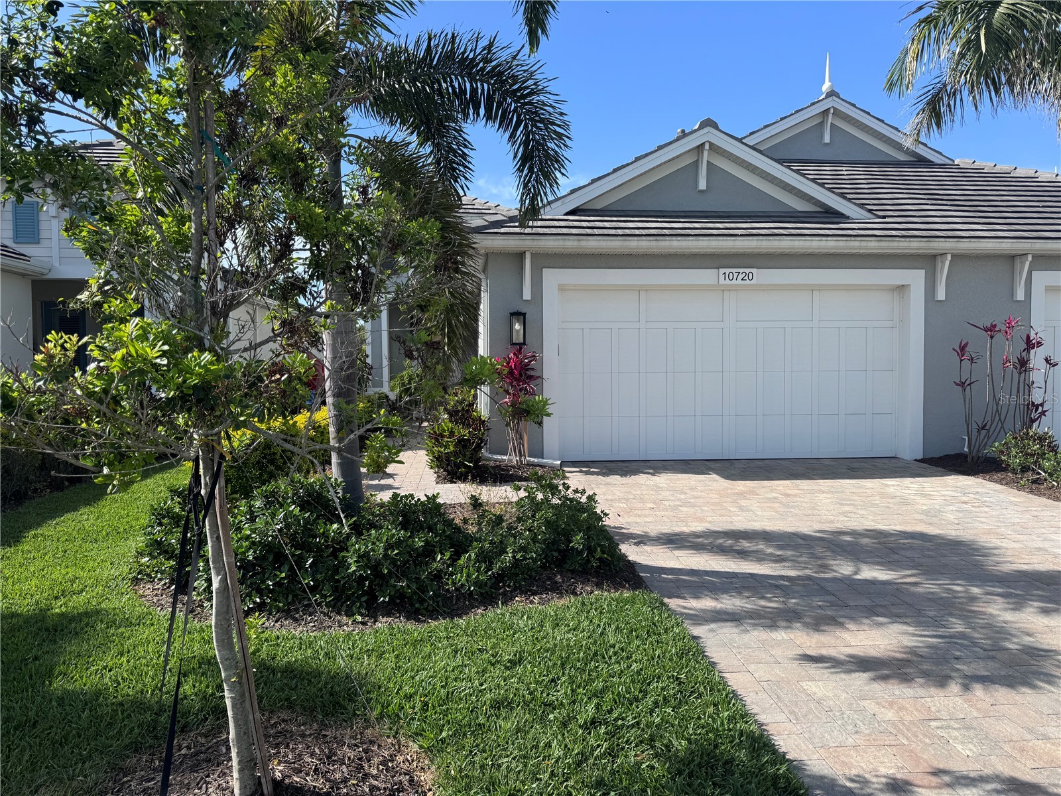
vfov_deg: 56.8
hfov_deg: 71.6
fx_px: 736
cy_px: 398
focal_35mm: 24
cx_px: 530
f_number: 1.78
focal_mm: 6.76
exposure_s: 1/3096
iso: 80
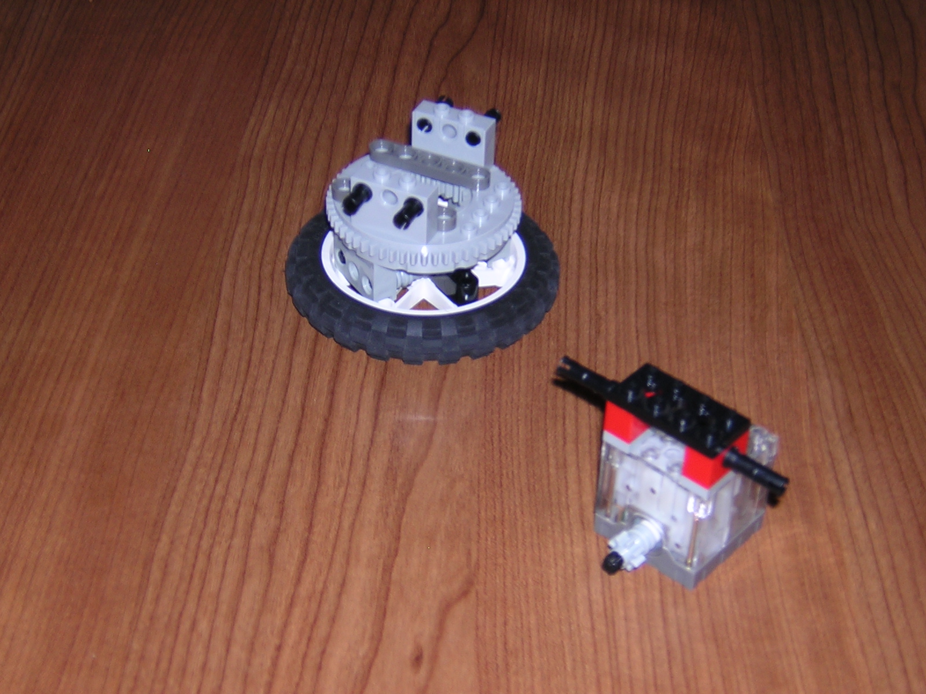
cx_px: 463
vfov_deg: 22.3
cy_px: 347
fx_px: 1766
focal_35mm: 66
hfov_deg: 29.4
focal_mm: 8.6
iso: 100
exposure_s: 1/60.1
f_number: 3.5
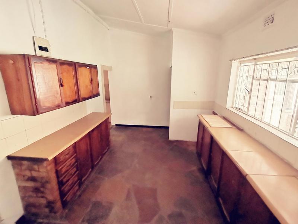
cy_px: 112
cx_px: 149
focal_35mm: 17
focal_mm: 1.78
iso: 640
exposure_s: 1/33.3
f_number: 2.4
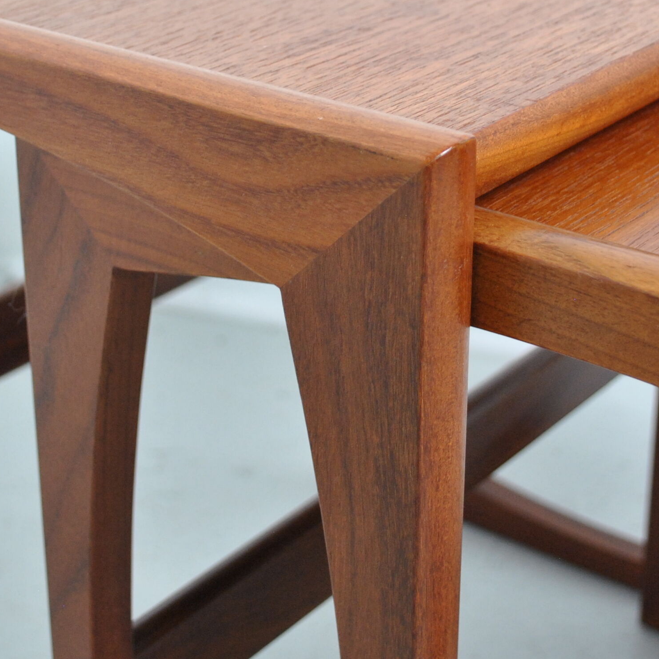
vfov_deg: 21.5
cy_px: 161
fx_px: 1723
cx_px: 324
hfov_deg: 21.7
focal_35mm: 80
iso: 450
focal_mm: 24
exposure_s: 1/30
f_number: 4
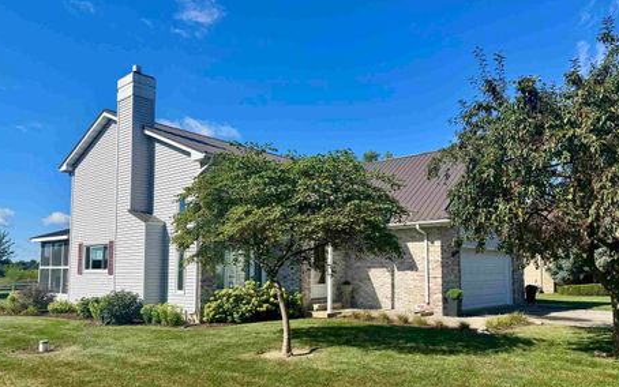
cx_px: 324
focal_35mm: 28
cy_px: 232
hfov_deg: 66.4
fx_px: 472
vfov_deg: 44.3
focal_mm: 6.76
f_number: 1.78
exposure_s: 1/3597
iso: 80
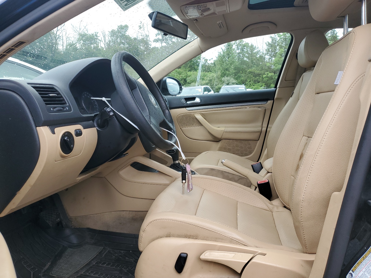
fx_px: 279
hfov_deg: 67.3
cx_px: 186
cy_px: 139
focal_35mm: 26
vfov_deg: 53.1
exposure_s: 1/263
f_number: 1.5
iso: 50
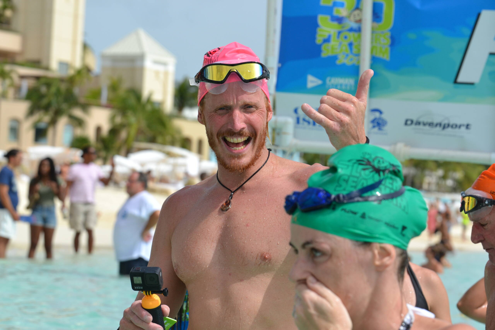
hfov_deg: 14.4
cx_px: 248
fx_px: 1959
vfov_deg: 9.6
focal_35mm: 142
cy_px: 165
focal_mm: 95
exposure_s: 1/1600
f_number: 6.3
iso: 400
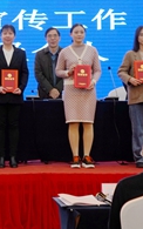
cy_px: 62
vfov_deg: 16.2
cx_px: -52
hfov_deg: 10.0
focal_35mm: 128
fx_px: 798
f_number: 4
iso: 320
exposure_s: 1/60
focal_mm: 35
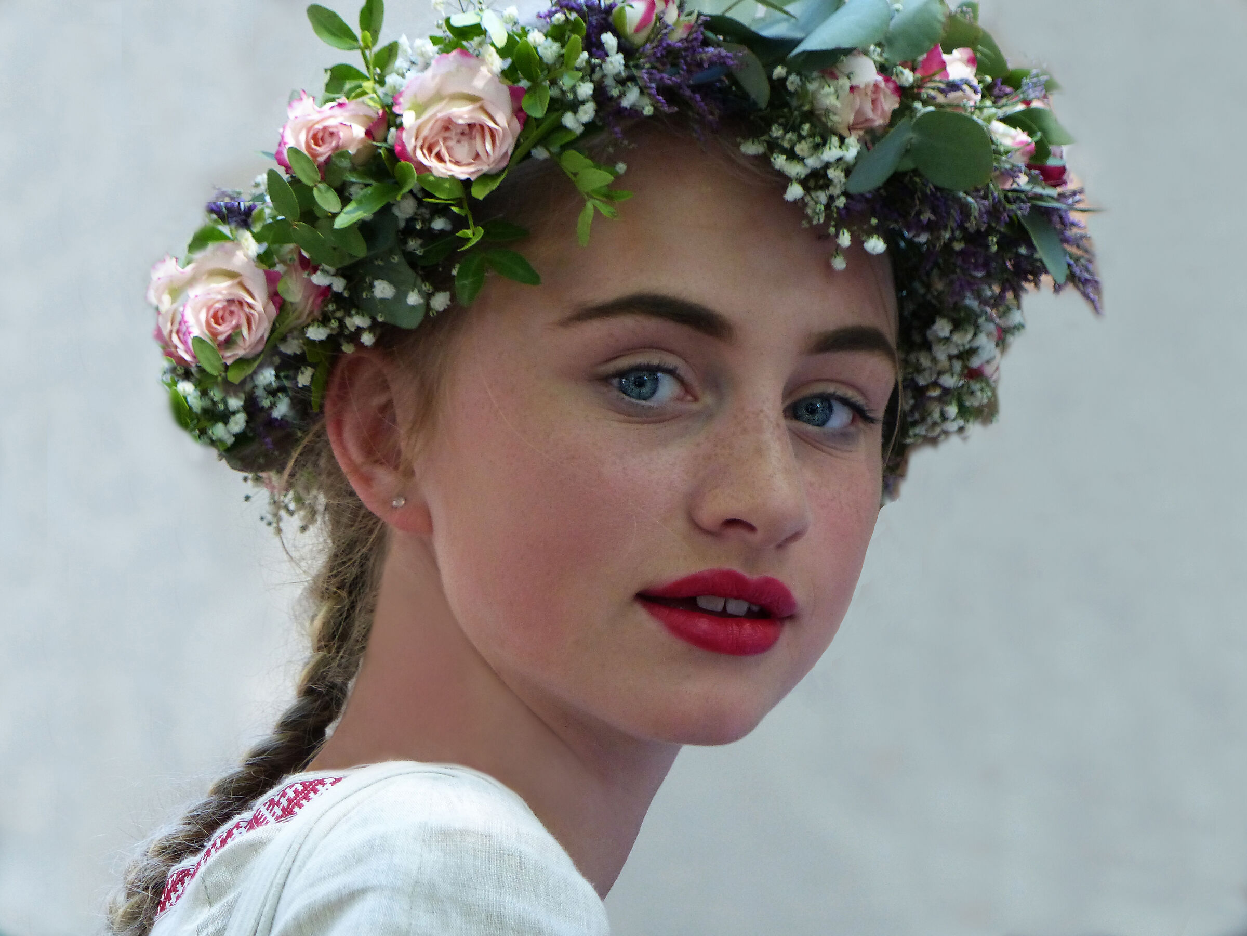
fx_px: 9690
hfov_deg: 7.4
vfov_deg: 5.5
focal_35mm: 269
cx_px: 624
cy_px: 468
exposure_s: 1/320
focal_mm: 48.4
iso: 400
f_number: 2.8
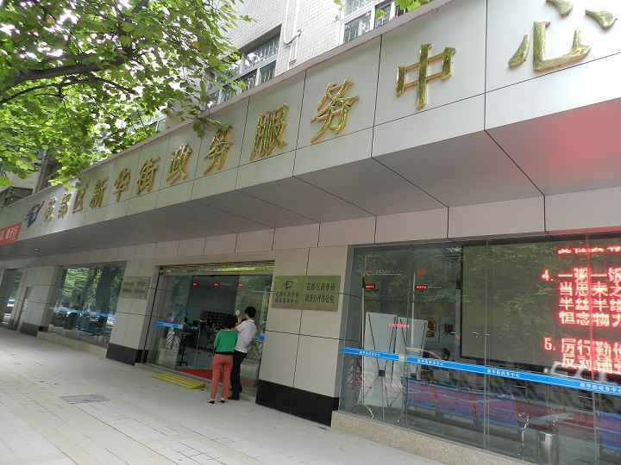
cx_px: 310
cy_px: 232
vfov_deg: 58.9
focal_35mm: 23
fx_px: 413
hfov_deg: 73.9
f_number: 3.4
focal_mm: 4
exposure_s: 1/50
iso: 160
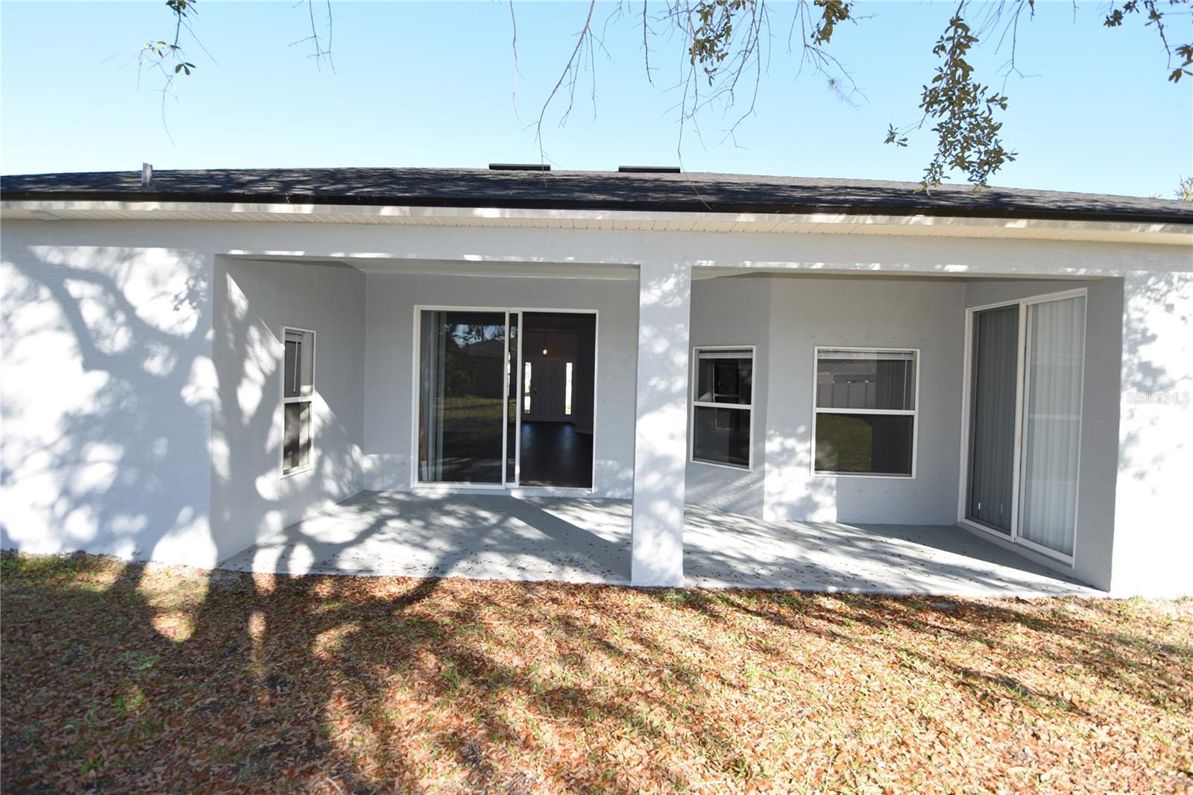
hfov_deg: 100.4
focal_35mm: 15
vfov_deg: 77.3
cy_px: 398
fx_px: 497
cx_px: 596
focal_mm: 10
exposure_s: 1/100
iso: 100
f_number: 5
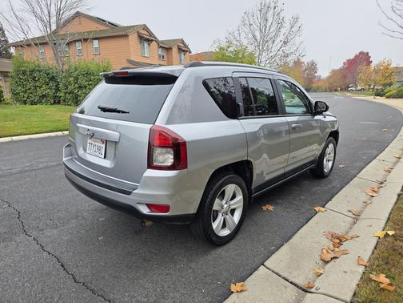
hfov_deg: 73.9
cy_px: 152
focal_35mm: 23
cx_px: 202
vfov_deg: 58.9
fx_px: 268
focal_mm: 6.3
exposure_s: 1/180
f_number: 1.7
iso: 32
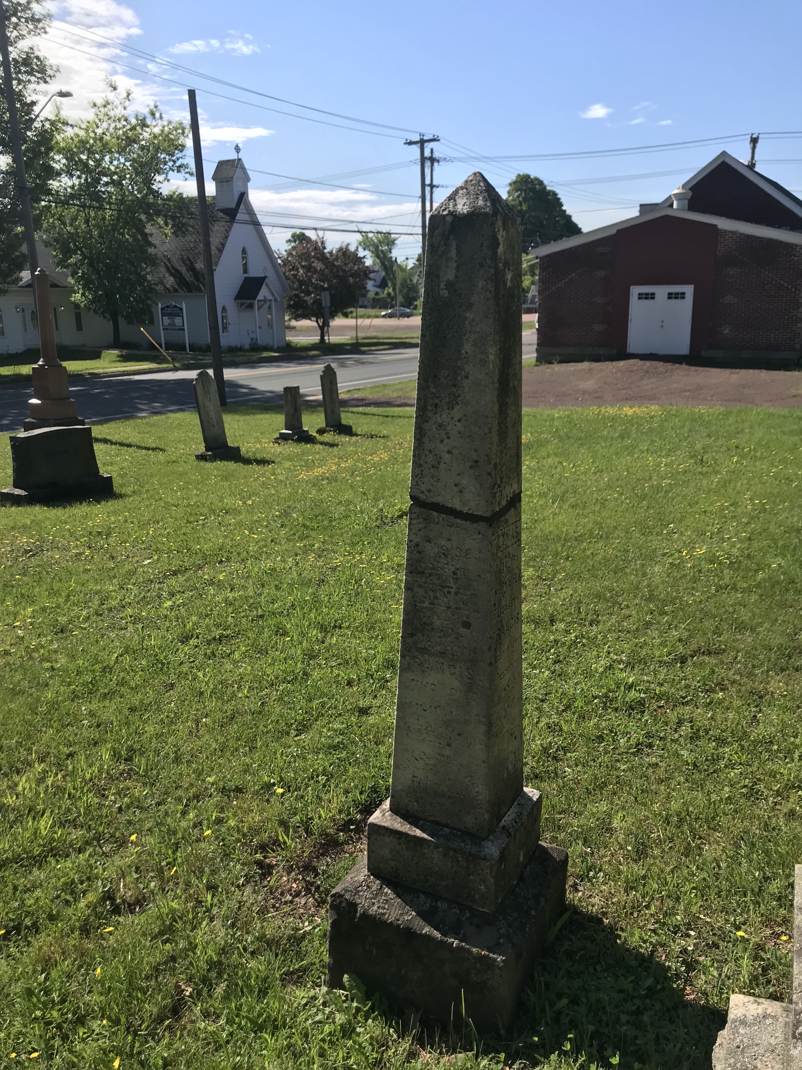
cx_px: 401
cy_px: 535
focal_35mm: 28
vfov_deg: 63.4
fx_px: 865
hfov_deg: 49.7
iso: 20
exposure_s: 1/2037
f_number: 1.8
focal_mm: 3.99
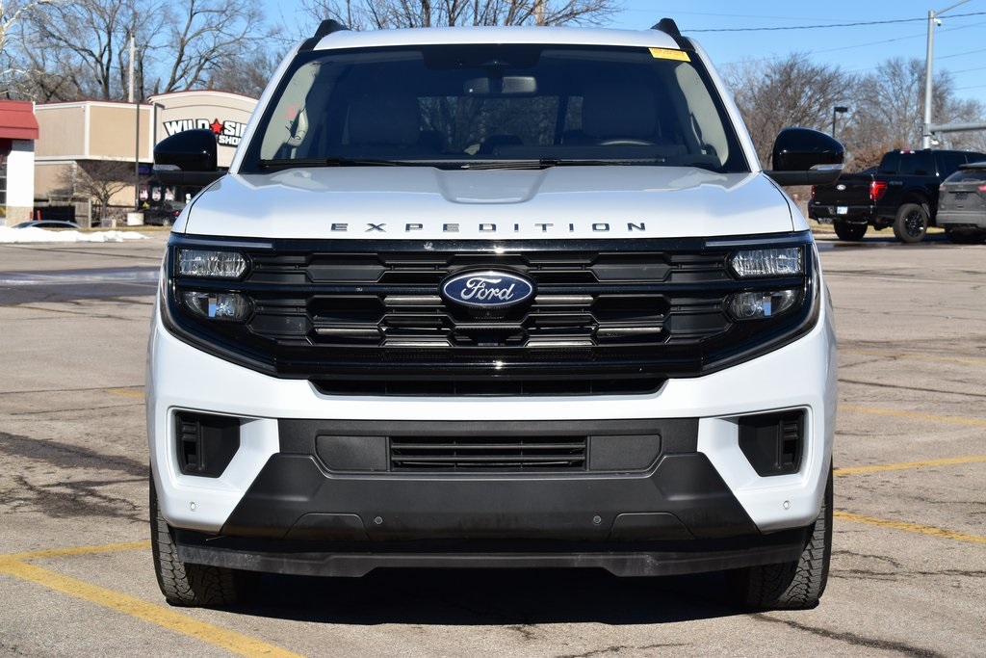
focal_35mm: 78
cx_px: 493
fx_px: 2136
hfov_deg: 26.0
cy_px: 329
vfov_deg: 17.5
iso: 400
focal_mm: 52
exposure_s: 1/500
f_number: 11
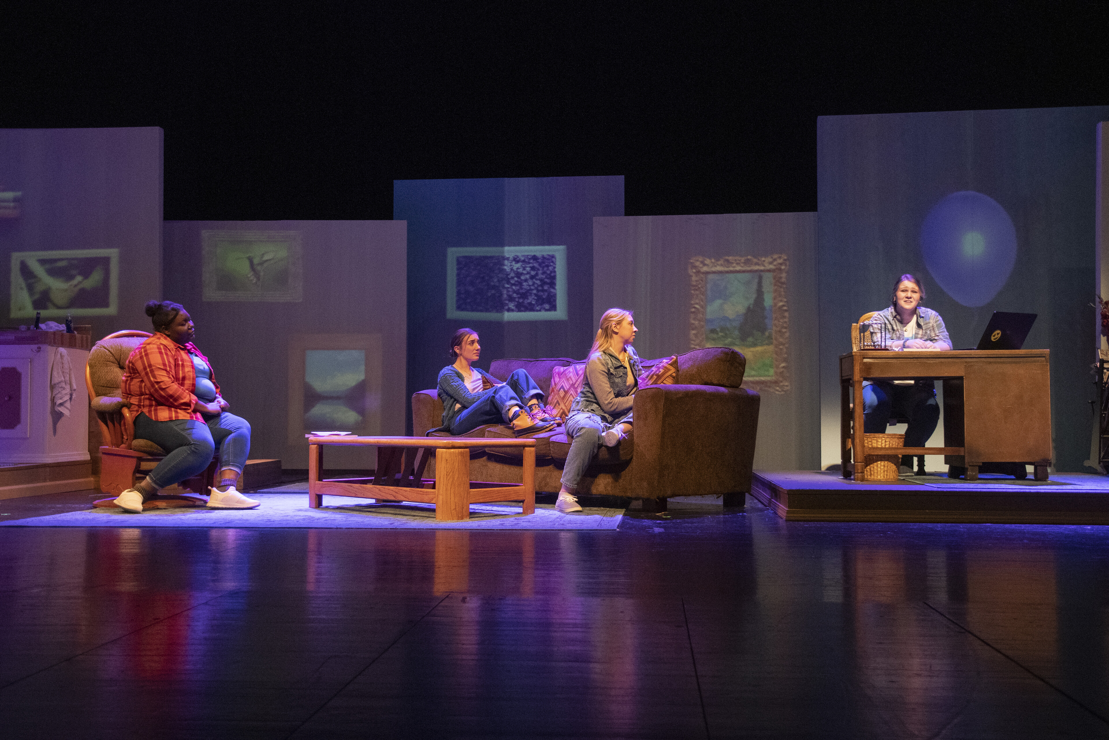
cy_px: 370
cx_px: 554
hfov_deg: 51.3
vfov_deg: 35.5
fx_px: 1155
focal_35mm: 38
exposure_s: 1/125
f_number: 4
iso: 4000
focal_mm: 25
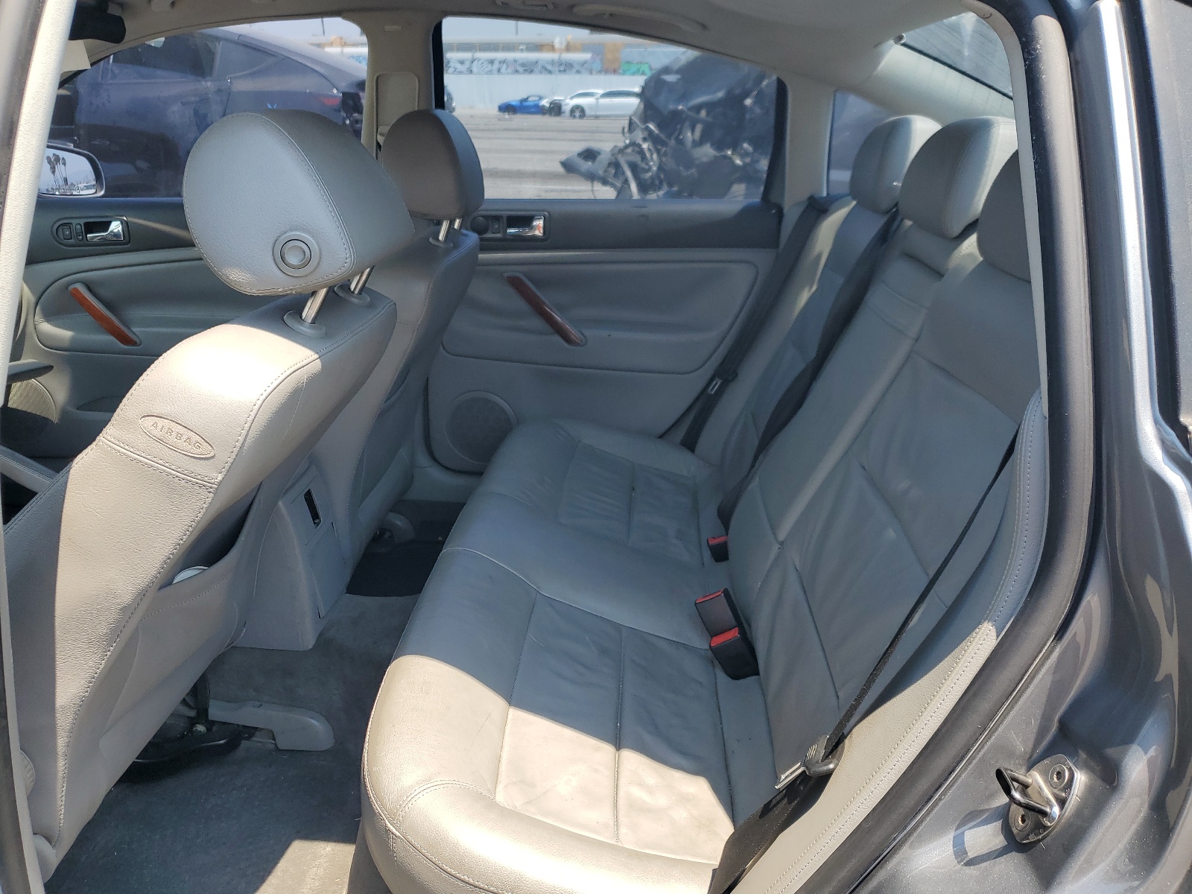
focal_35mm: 26
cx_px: 596
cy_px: 447
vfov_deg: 53.1
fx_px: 895
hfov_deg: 67.3
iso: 50
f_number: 1.5
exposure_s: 1/769
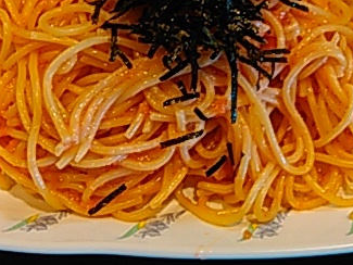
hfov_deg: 32.4
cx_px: 234
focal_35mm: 59
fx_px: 602
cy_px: 51
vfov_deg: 24.4
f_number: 2.4
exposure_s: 1/15.1
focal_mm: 4
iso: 200
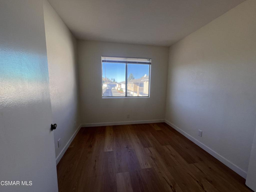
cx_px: 128
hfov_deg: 106.2
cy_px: 96
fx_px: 96
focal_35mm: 13
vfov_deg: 89.9
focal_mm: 1.57
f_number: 1.8
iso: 32
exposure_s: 1/99
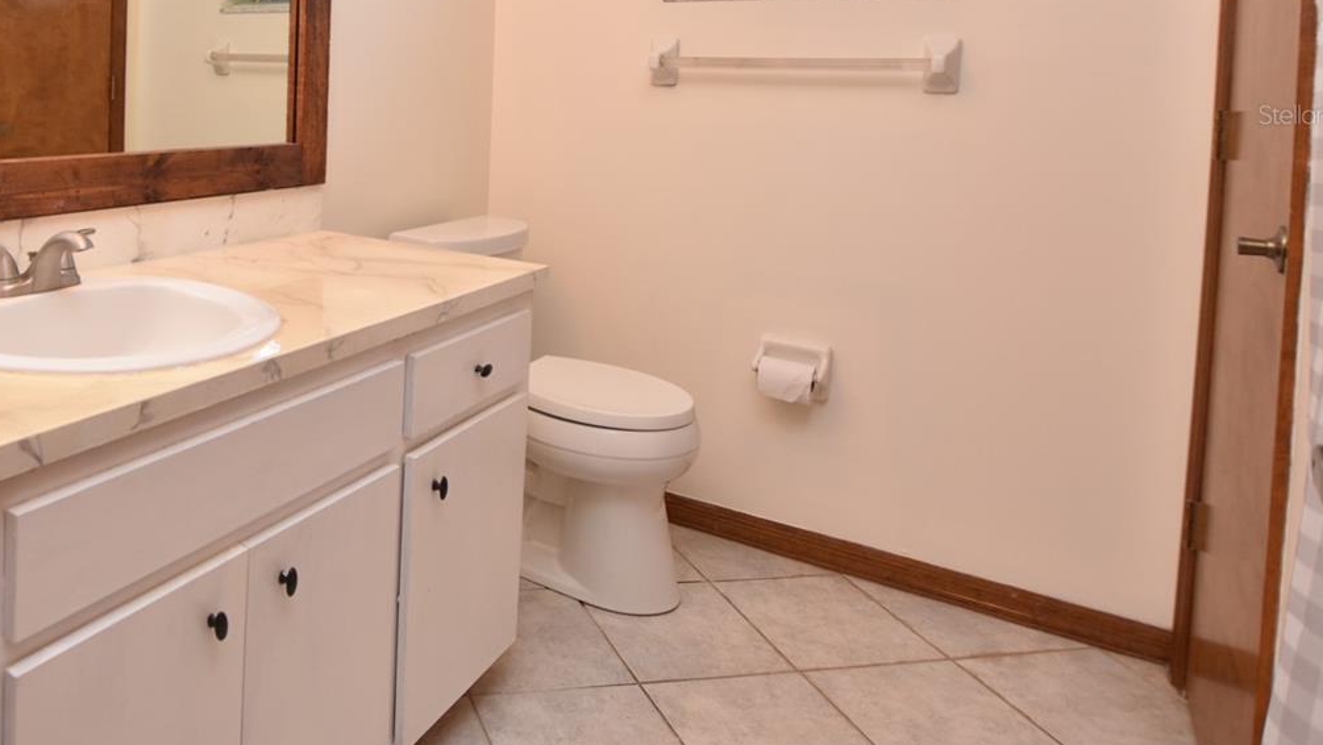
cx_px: 323
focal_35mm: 25
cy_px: 115
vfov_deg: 43.1
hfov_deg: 68.9
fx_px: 877
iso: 200
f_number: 4.5
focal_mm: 10
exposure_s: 1/80
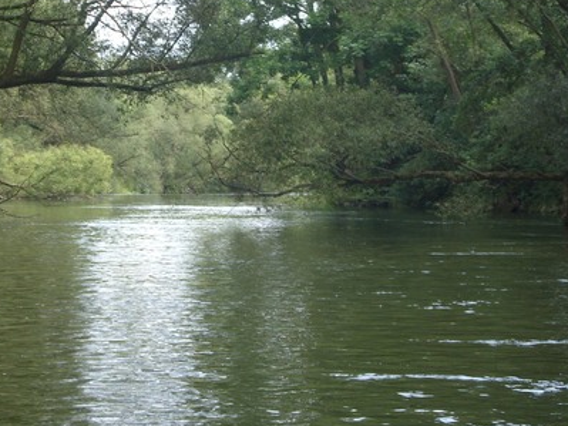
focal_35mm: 156
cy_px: 83
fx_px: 2559
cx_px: 159
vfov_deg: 9.5
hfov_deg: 12.6
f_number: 3.3
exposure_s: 1/148
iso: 50
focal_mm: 13.8
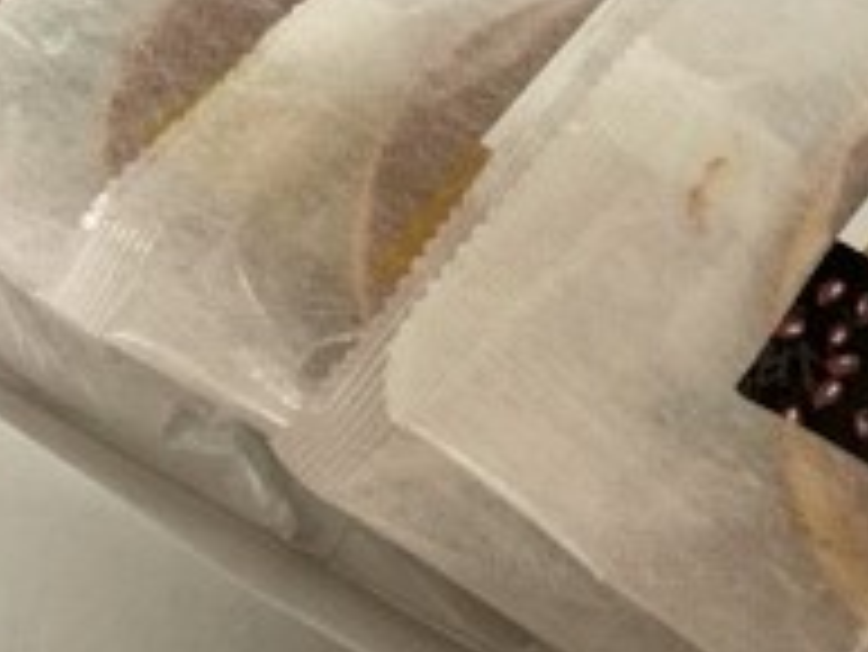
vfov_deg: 15.6
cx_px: 805
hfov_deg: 20.6
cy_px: -22
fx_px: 2333
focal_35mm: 93
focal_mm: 3.99
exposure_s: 1/40
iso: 250
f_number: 1.8
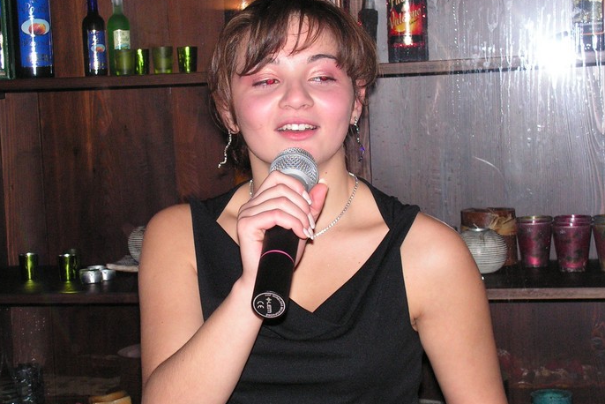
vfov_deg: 17.1
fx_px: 1345
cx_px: 271
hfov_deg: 25.3
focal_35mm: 80
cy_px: 195
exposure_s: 1/80
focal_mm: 11
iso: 200
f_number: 3.3
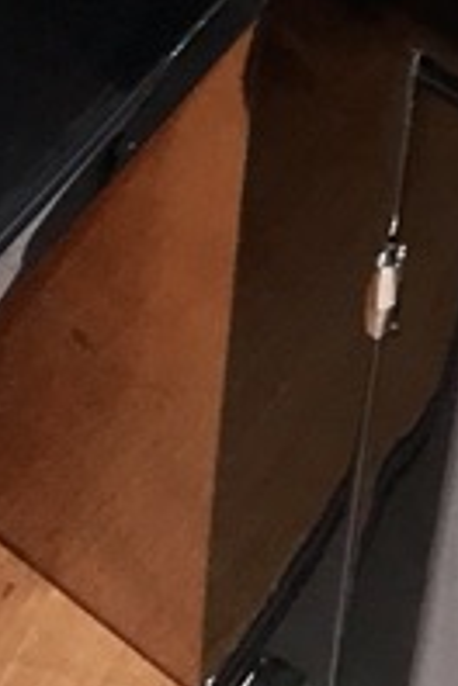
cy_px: -1199
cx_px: 402
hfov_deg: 7.3
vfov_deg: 9.2
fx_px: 3587
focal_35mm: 188
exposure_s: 1/33
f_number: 1.8
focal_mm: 3.99
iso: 25
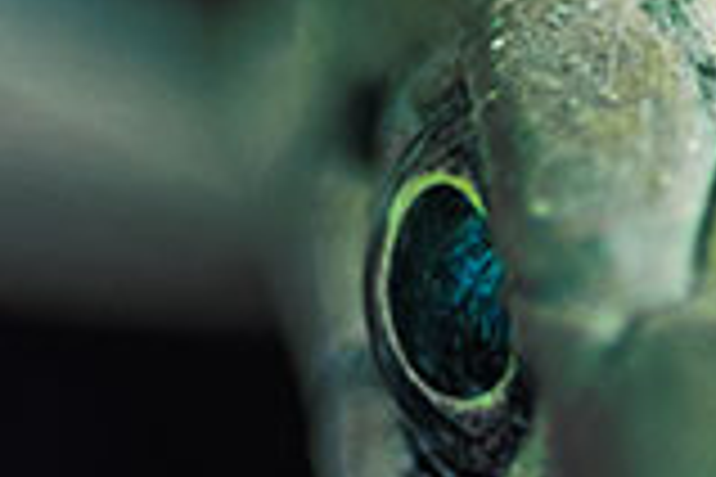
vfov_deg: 2.1
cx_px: 644
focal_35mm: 659
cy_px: 344
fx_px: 13106
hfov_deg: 3.1
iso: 360
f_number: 8
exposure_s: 1/250
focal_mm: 210
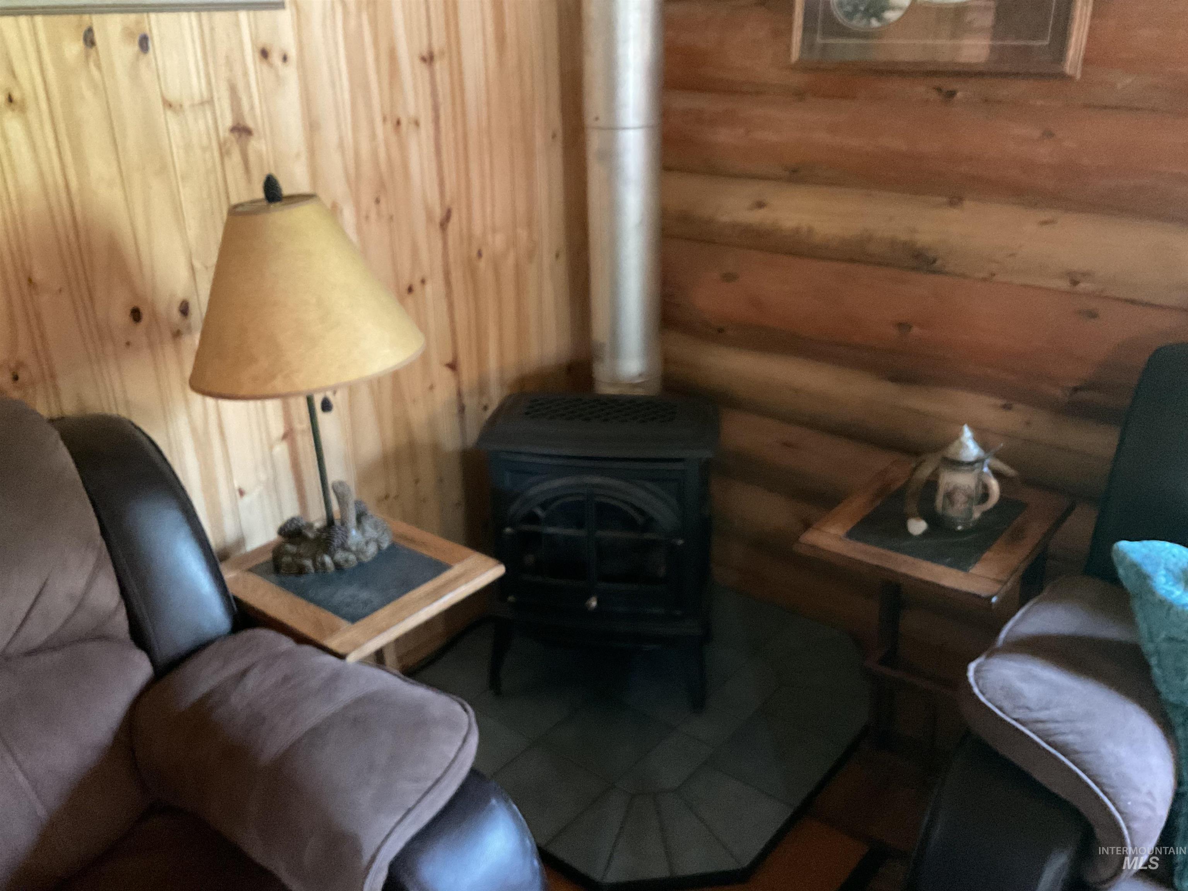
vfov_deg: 48.2
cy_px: 446
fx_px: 995
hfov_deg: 61.7
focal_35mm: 29
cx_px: 594
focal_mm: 3
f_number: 1.8
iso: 500
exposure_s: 1/20
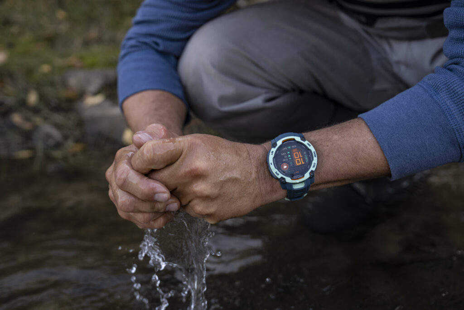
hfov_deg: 48.5
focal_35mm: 40
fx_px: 516
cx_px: 232
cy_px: 155
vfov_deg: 33.4
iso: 200
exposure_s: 1/500
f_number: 3.2
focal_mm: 40
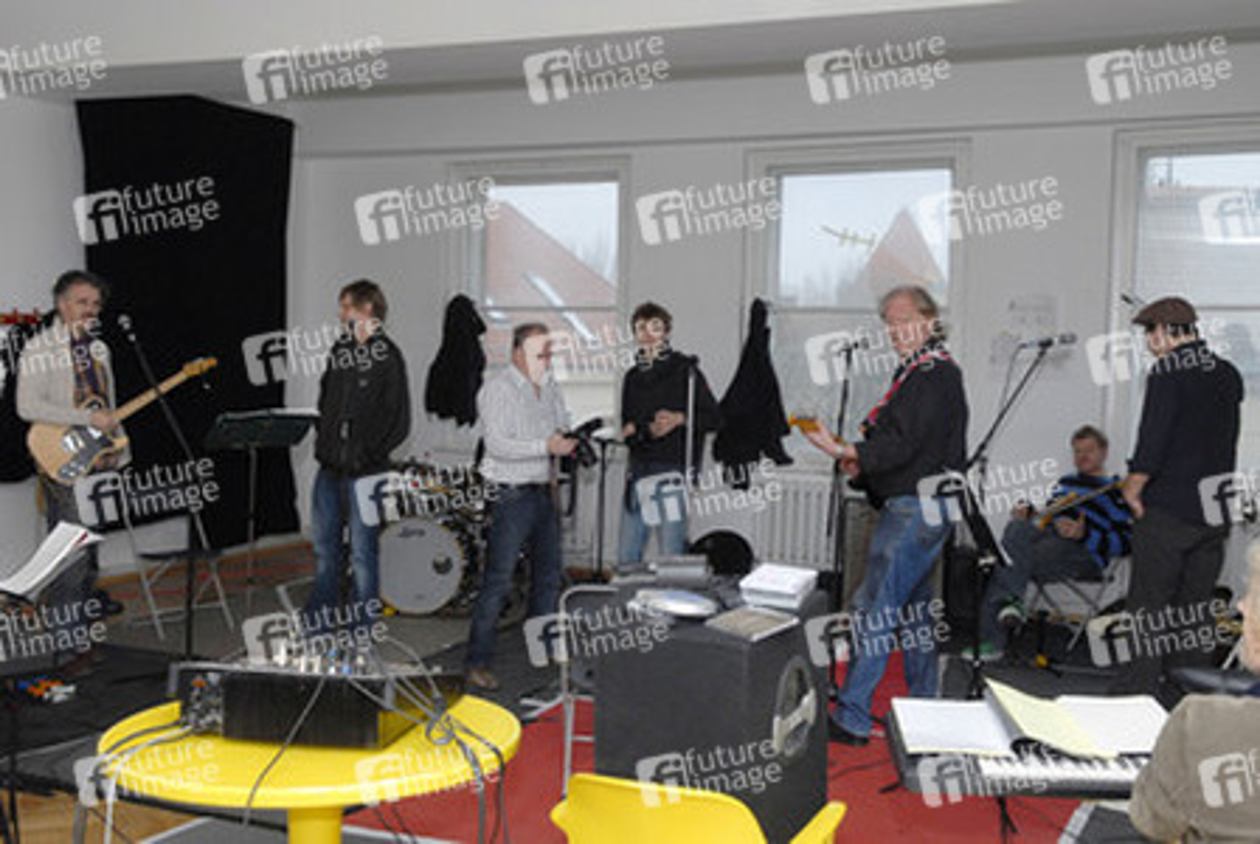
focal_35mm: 39
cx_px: 630
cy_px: 422
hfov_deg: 49.5
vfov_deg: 34.3
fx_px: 1367
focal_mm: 26
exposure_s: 1/100
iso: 500
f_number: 5.6
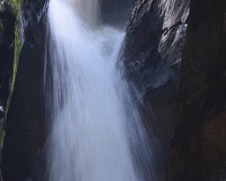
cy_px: 42
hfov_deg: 6.4
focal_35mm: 303
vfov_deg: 5.1
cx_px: 108
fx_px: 2026
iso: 560
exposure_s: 1/15
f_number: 6.3
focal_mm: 55
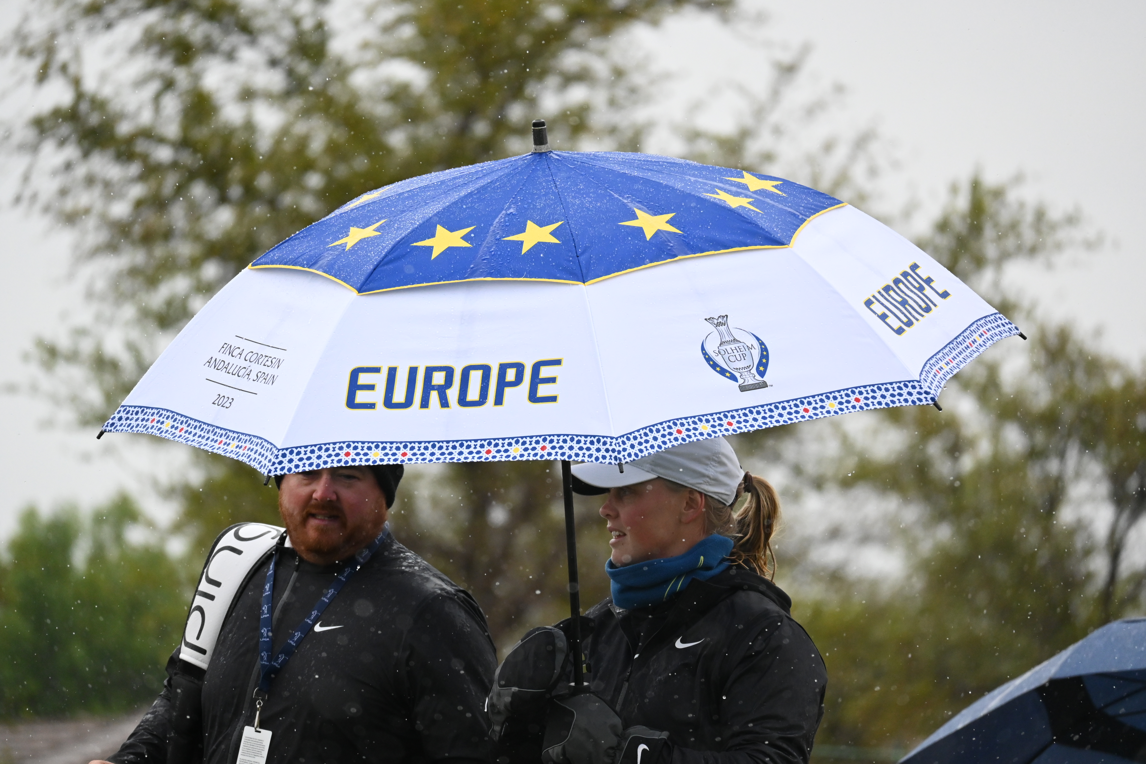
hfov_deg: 6.5
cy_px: 382
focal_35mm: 315
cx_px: 573
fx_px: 10027
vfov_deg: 4.4
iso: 1800
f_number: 6
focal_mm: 210
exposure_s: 1/4000
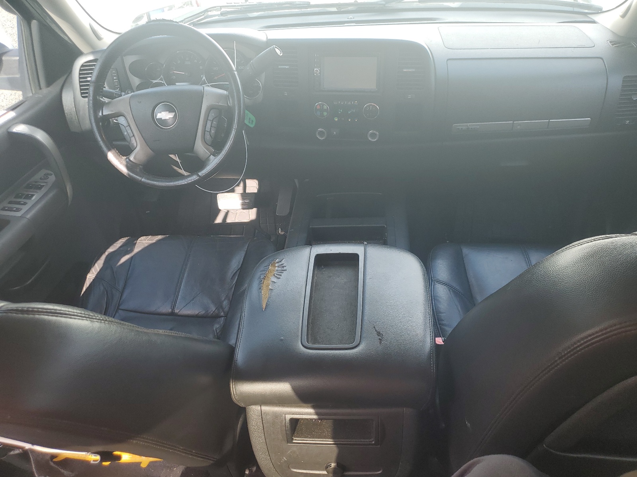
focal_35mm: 26
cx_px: 318
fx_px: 478
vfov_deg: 53.1
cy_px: 238
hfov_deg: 67.3
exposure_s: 1/213
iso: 50
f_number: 1.5
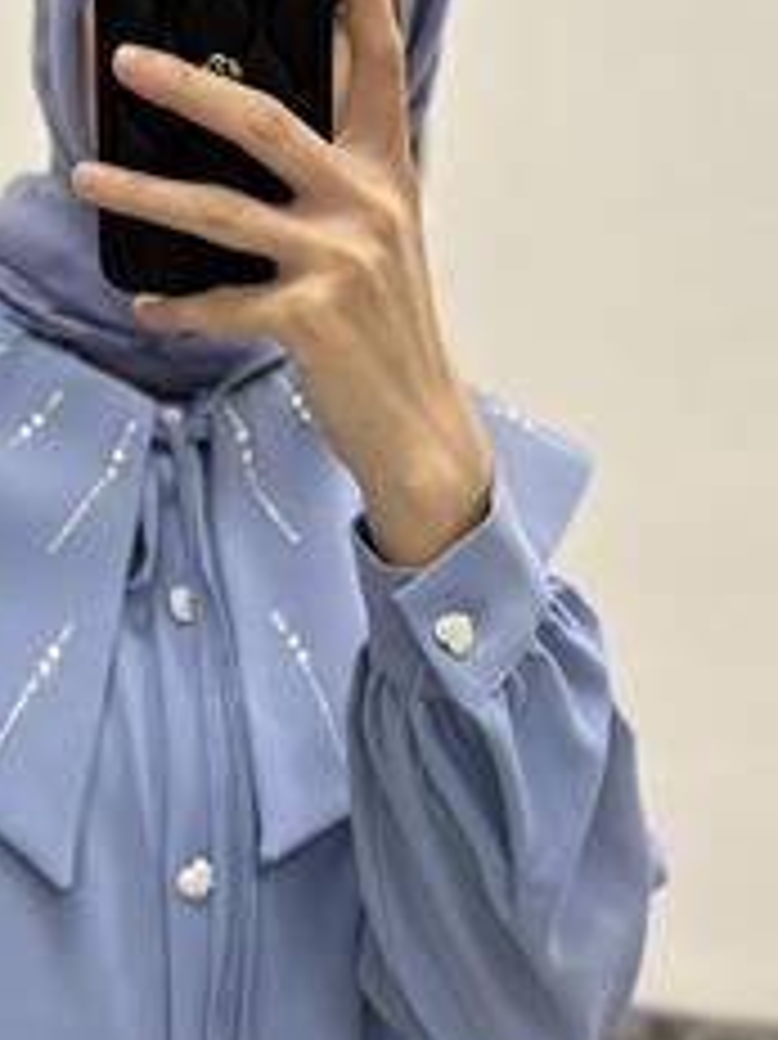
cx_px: 184
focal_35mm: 86
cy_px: 299
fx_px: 2580
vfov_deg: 22.6
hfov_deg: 17.0
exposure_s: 1/50
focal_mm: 6.86
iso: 125
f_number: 1.78
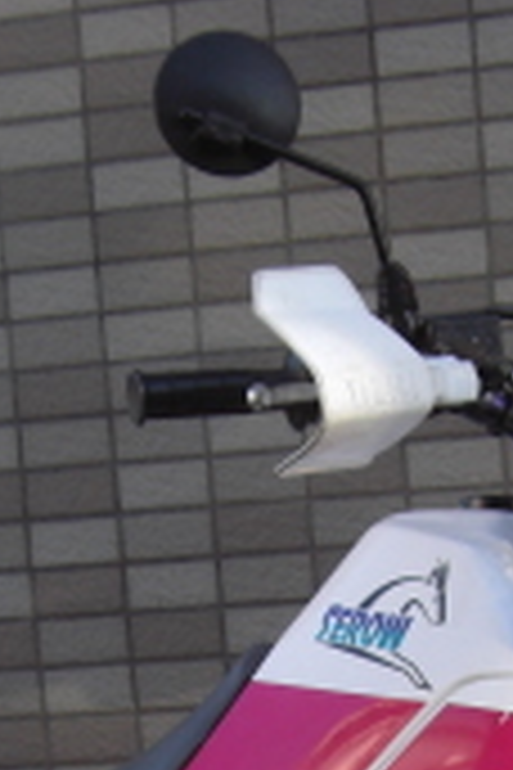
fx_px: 3163
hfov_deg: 9.3
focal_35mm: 148
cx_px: 360
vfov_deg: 13.4
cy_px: 991
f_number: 2.7
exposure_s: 1/200
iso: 64
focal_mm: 6.2
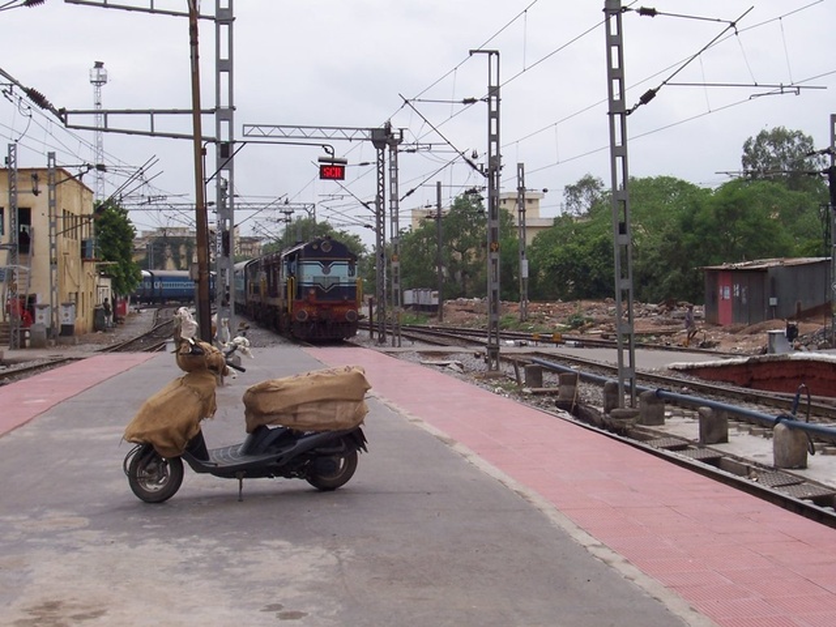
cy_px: 314
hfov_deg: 29.4
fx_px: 1594
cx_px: 418
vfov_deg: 22.3
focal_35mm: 66
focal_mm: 10.8
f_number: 6.7
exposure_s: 1/350
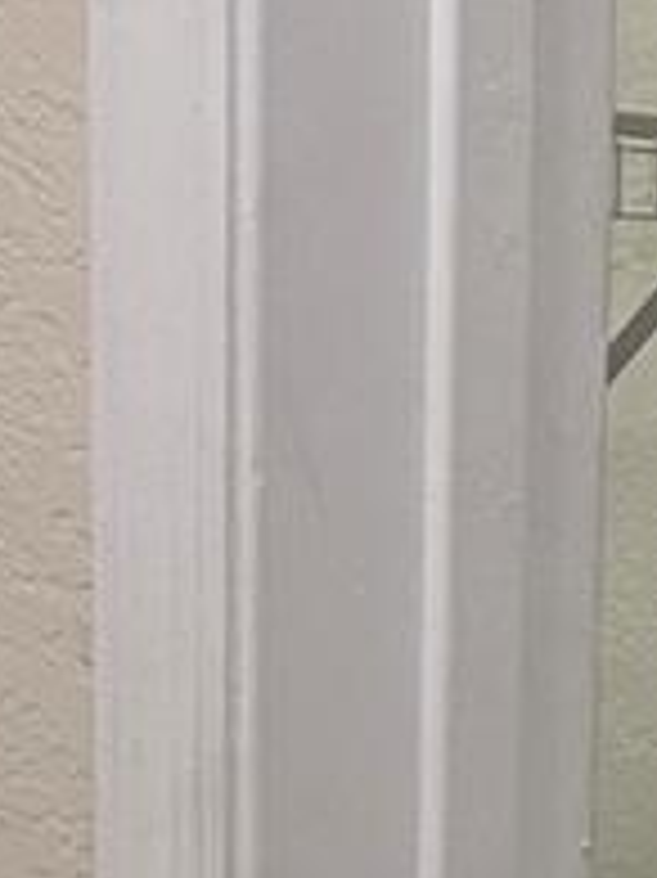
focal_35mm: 160
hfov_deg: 8.2
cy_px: 1099
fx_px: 4053
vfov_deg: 12.0
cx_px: 1814
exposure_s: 1/60
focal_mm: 5.7
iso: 100
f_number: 1.5
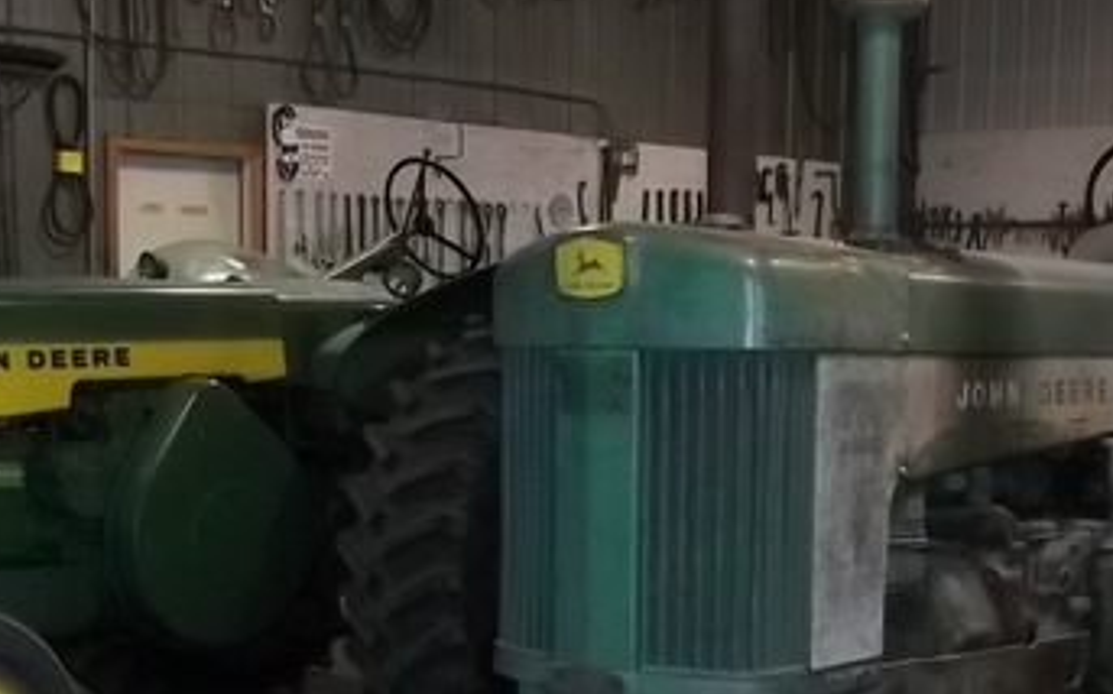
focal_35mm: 68
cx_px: 597
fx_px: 2062
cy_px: 603
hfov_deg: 30.2
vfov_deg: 18.8
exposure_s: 1/30
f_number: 2.9
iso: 250
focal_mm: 5.7
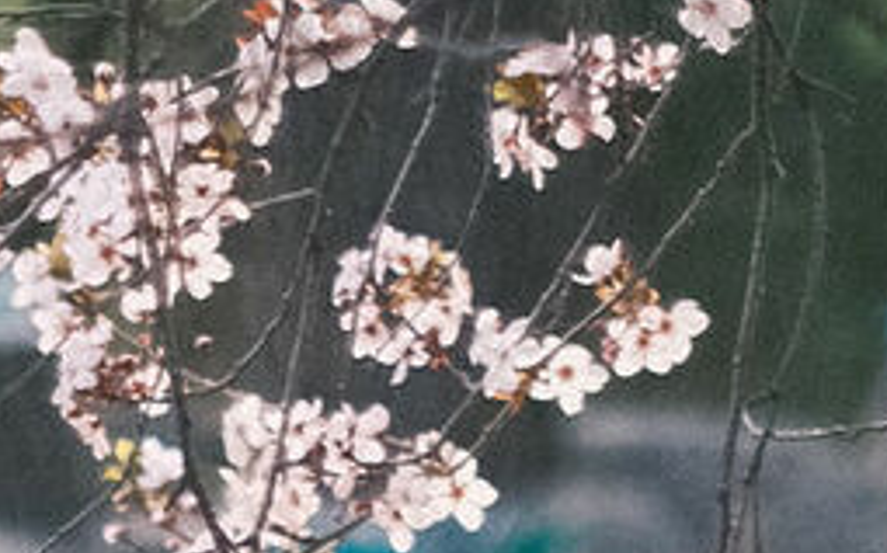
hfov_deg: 6.3
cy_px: 2582
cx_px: -17
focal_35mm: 334
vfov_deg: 3.6
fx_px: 8069
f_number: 1.4
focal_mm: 35
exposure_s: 1/3200
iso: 2000
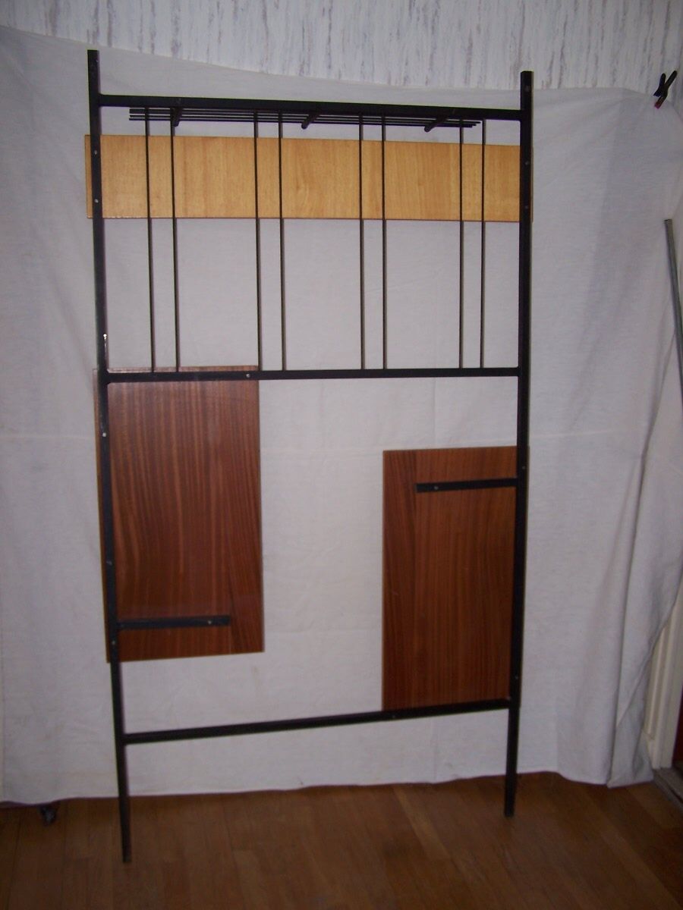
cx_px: 342
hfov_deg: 37.7
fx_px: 1000
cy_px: 455
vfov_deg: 49.0
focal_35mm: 38
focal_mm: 6.3
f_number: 2.8
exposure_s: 1/60
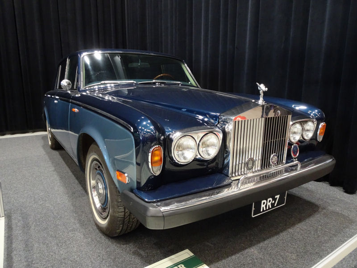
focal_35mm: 24
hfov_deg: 71.6
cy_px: 134
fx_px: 248
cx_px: 178
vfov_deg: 56.8
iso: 640
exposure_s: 1/30
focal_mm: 4.1
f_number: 3.5
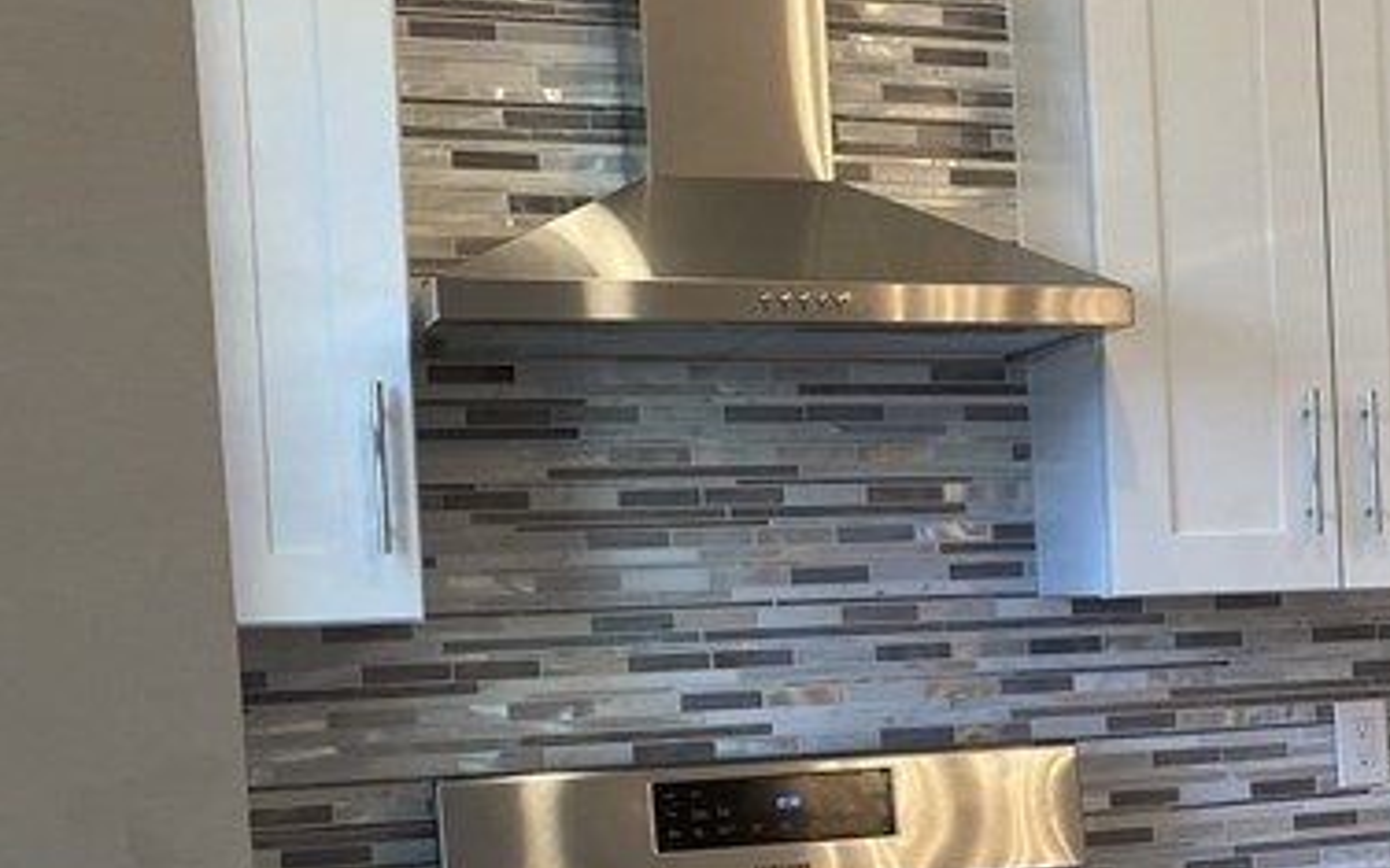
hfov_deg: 24.5
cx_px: 1741
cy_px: 731
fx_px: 2841
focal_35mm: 75
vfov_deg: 17.2
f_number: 1.8
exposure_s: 1/120
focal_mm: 4.25
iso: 100
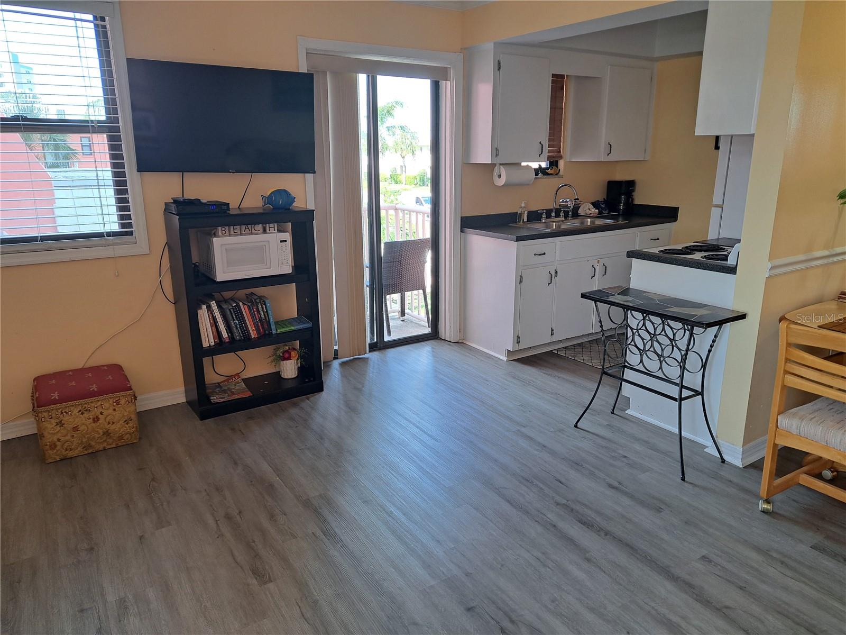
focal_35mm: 24
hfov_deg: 71.6
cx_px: 423
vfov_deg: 56.8
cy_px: 318
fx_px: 587
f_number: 1.8
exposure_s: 1/60
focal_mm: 5.23
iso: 50
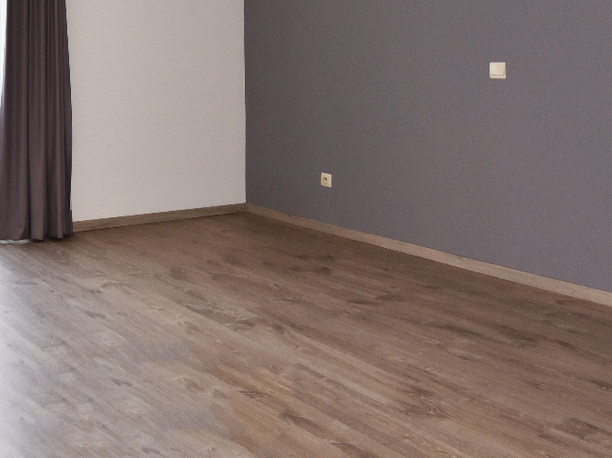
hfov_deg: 47.3
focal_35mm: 38
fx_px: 672
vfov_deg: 36.0
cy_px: 67
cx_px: 157
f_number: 5.6
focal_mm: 16
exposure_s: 1/125
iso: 800
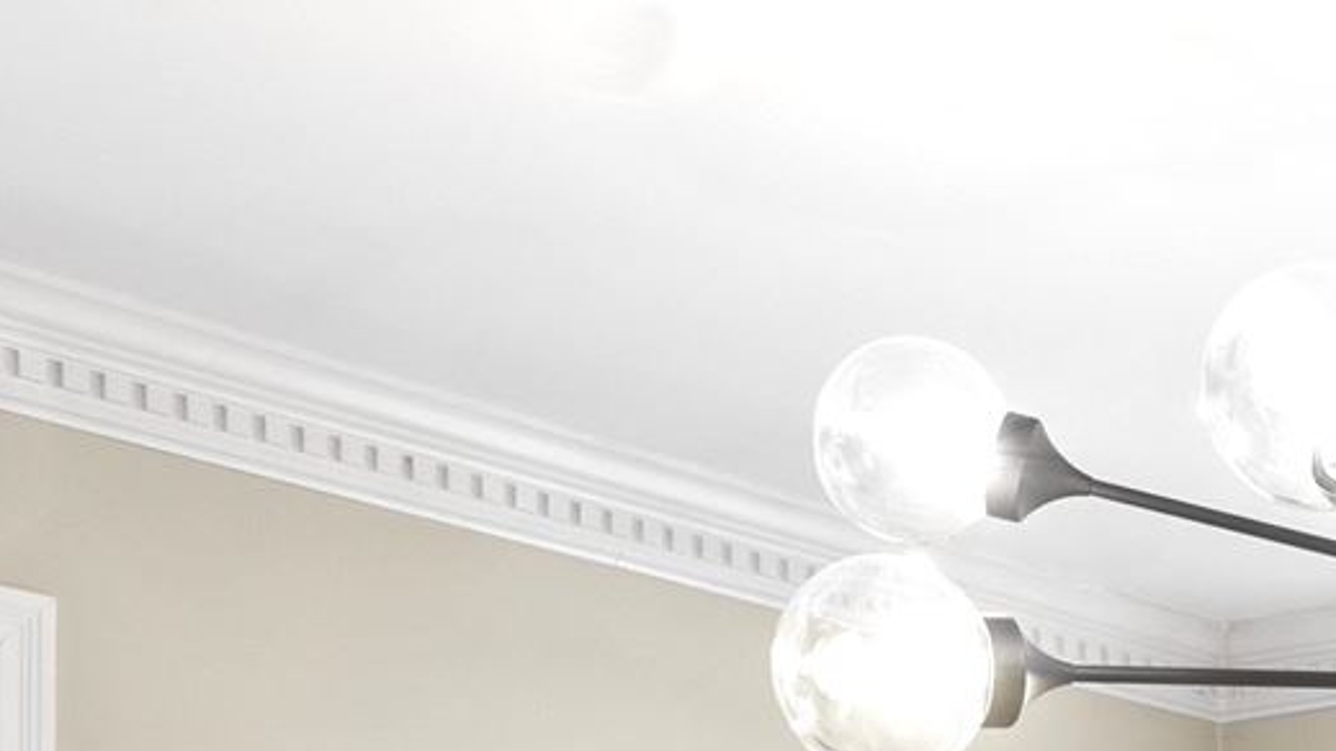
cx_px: 1501
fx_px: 3295
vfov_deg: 11.8
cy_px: 1454
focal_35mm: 93
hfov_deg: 21.6
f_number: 7.1
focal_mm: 15
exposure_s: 2.5
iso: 250
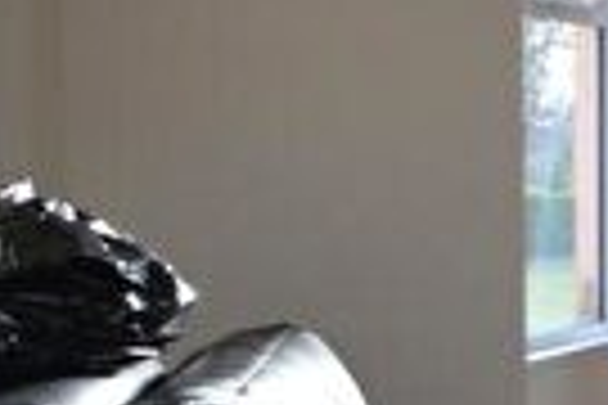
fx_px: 1317
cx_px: 1392
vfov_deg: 17.5
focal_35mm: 78
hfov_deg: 15.8
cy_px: 207
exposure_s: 1/90
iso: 400
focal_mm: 10
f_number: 4.8
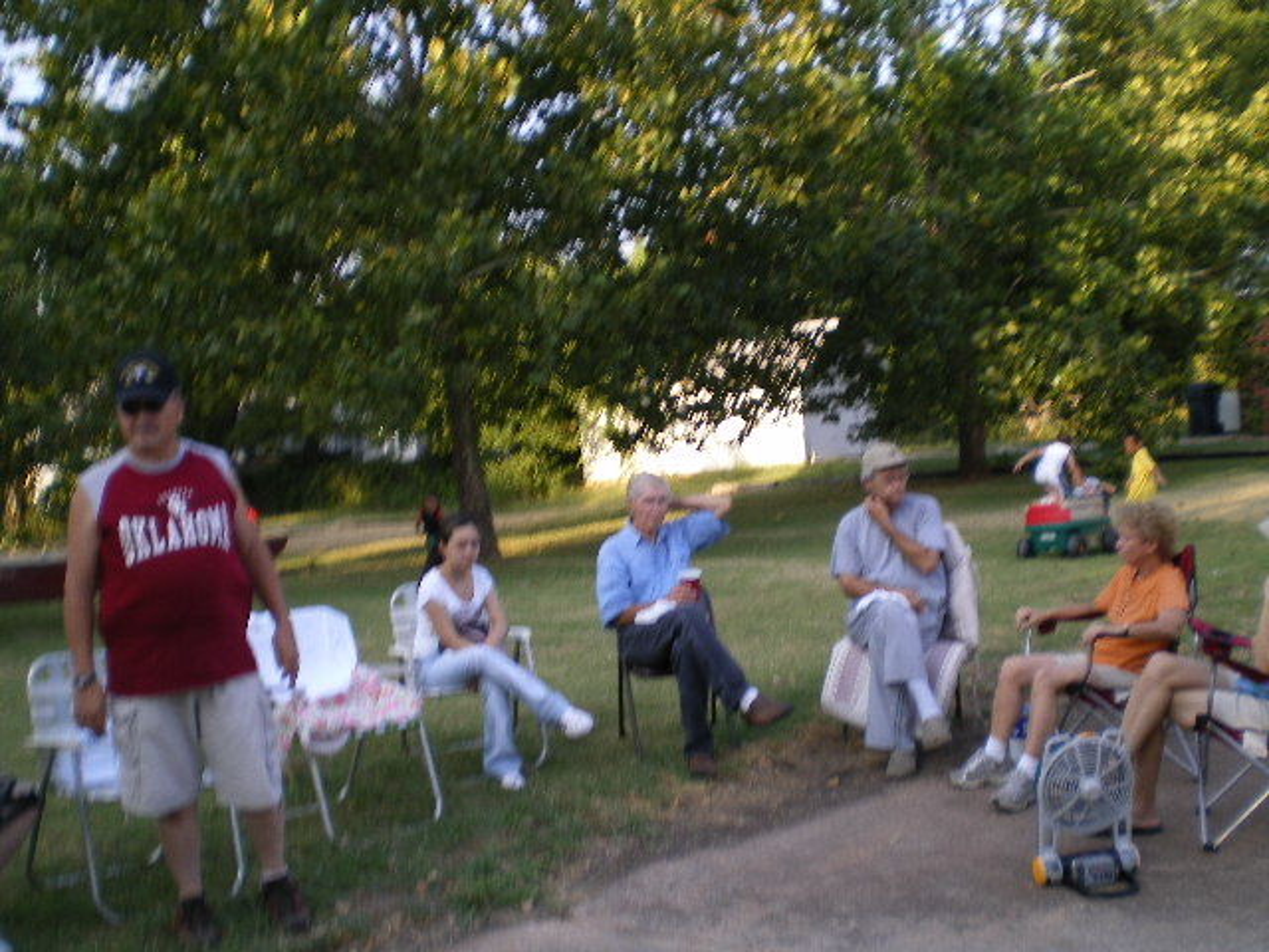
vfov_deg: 37.7
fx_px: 1393
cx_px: 634
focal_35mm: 38
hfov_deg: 49.0
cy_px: 476
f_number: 3.1
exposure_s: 1/125
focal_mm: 6.3
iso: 64
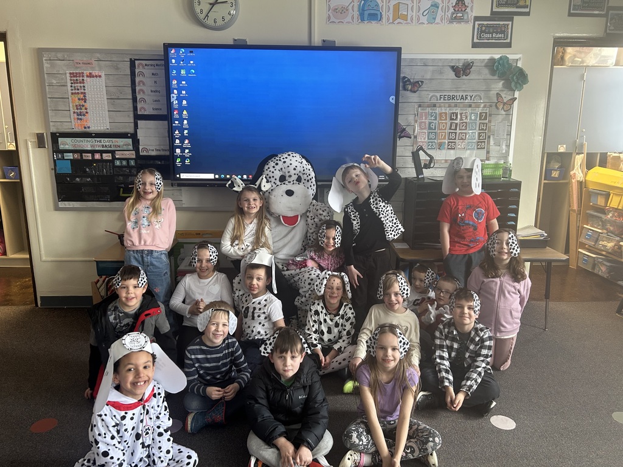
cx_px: 312
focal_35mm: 26
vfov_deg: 53.1
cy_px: 234
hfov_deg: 67.3
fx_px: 468
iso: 160
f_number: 1.5
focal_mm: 5.7
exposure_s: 1/60
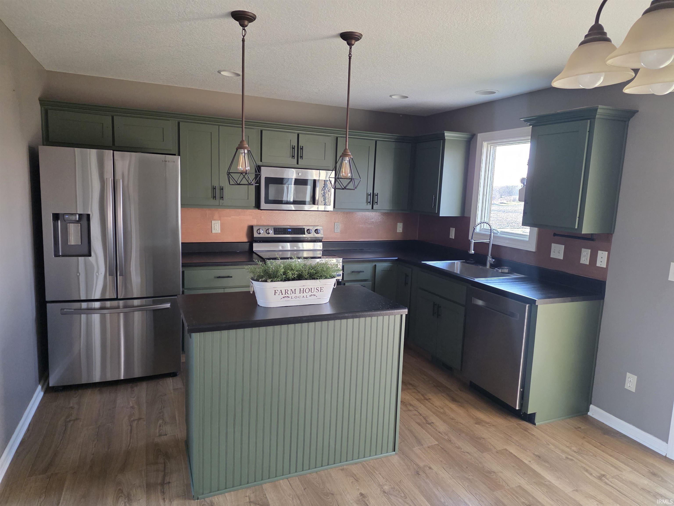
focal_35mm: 23
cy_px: 253
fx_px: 448
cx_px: 337
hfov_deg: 73.9
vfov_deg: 58.9
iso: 400
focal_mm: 6.25
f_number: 1.7
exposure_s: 1/120
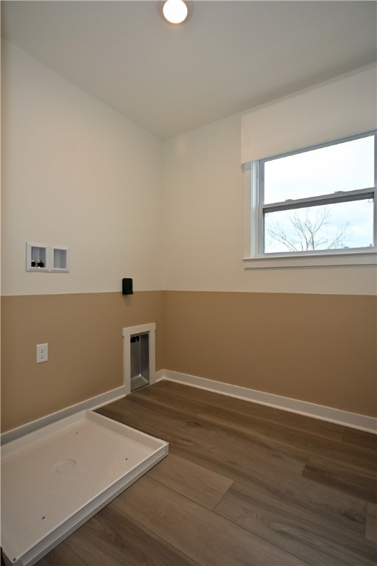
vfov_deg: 90.0
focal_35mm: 18
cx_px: 188
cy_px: 283
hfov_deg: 67.4
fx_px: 283
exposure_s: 1/80
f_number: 4.5
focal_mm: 12
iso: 200
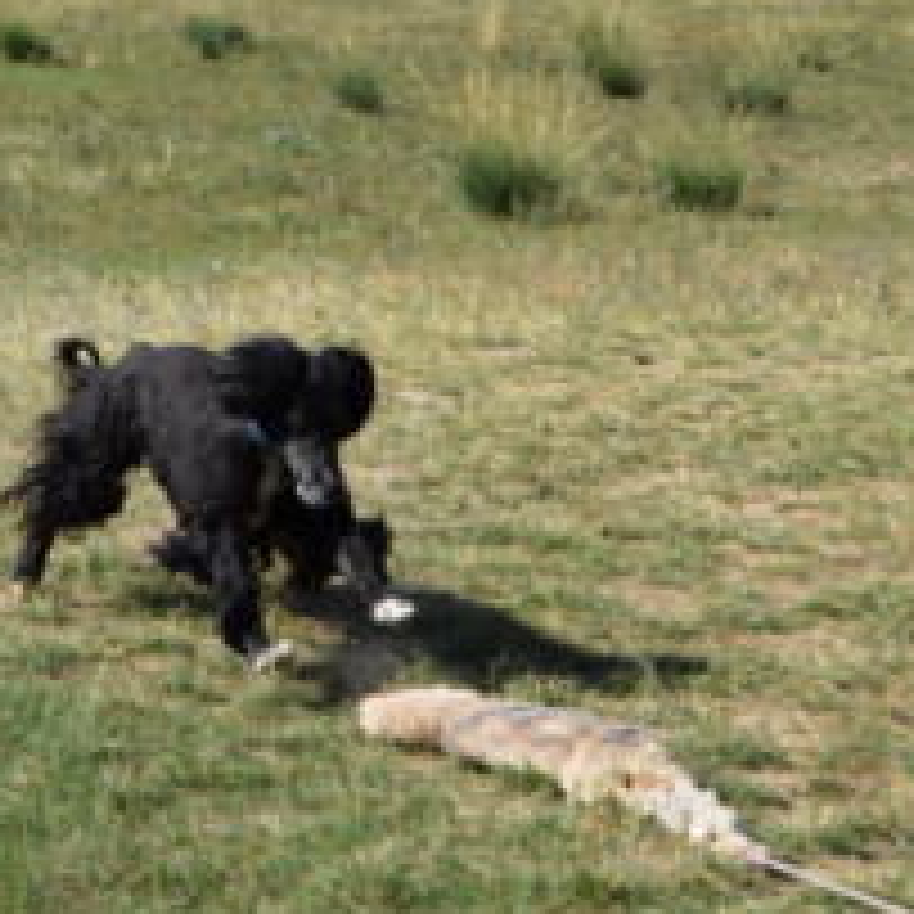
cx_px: 288
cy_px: 385
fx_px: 4690
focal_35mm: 157
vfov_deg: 11.1
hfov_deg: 11.1
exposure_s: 1/1600
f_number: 7.1
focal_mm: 50
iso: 400
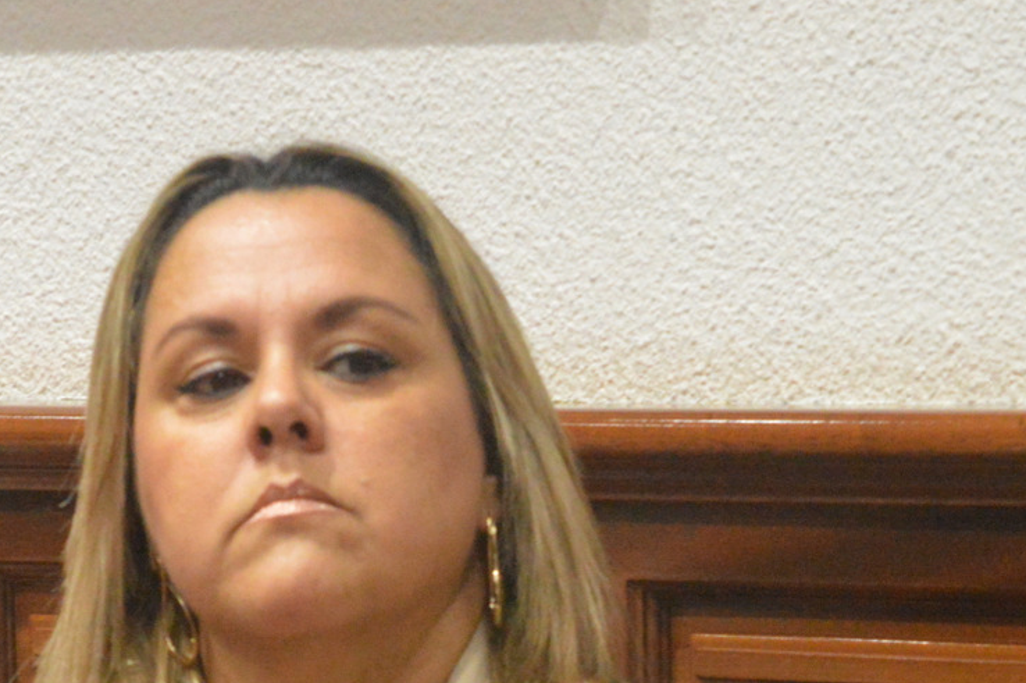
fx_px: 10424
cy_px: 680
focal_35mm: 366
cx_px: 336
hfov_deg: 5.6
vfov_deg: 3.7
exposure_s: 1/100
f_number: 11
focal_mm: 120
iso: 6400
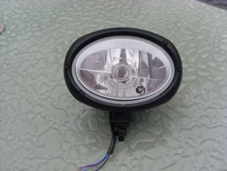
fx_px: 249
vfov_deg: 37.7
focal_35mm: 38
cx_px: 114
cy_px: 86
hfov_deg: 49.0
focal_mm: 6.3
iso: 80
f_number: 7.7
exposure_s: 1/180
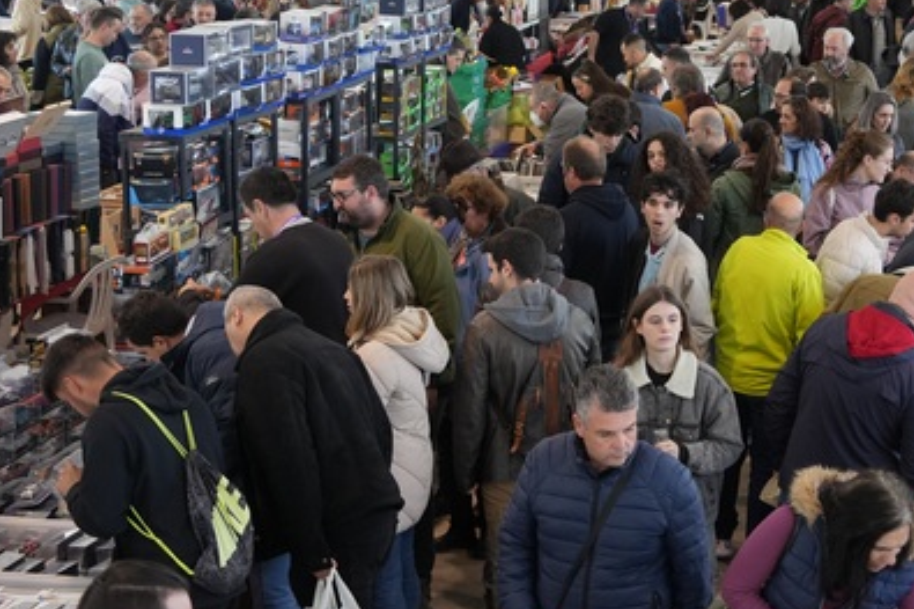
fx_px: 2157
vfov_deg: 16.0
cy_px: 251
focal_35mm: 85
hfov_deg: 23.8
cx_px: 636
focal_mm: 42
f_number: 3.2
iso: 1600
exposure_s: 1/160
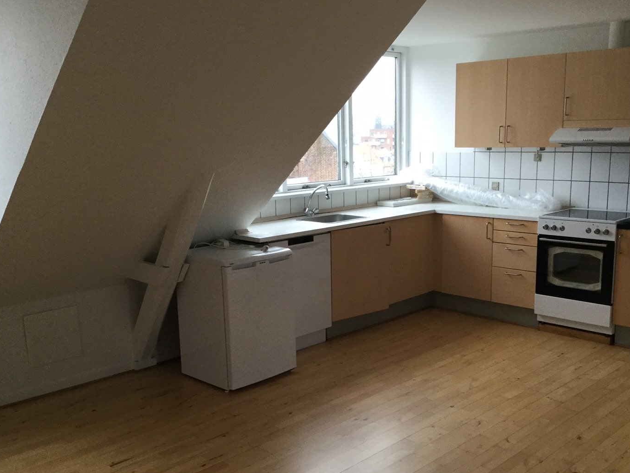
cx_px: 363
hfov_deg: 49.9
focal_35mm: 37
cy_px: 274
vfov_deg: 38.6
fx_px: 674
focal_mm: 3.3
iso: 64
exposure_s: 1/33
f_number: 2.4
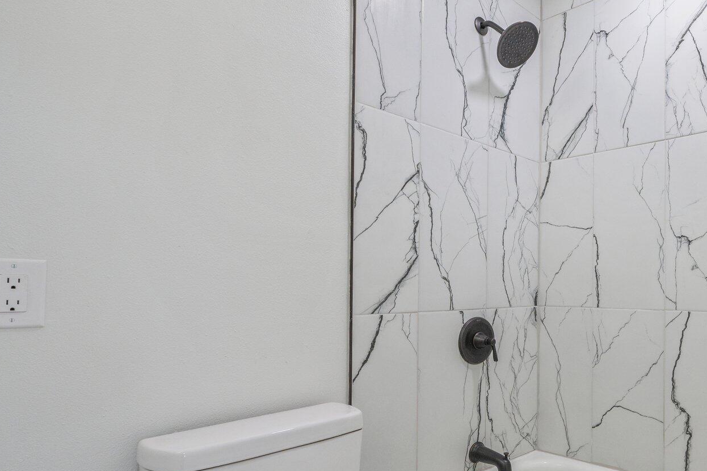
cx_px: 573
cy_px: 274
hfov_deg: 68.3
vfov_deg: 54.8
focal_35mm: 23
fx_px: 452
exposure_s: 1/40
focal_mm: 14
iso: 320
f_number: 9
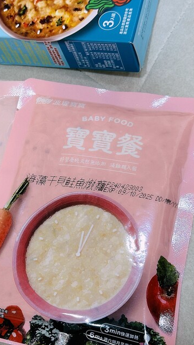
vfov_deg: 30.2
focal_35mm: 70
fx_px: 640
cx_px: 7
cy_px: 172
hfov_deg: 16.9
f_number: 1.78
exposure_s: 1/60
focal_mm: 6.86
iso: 64
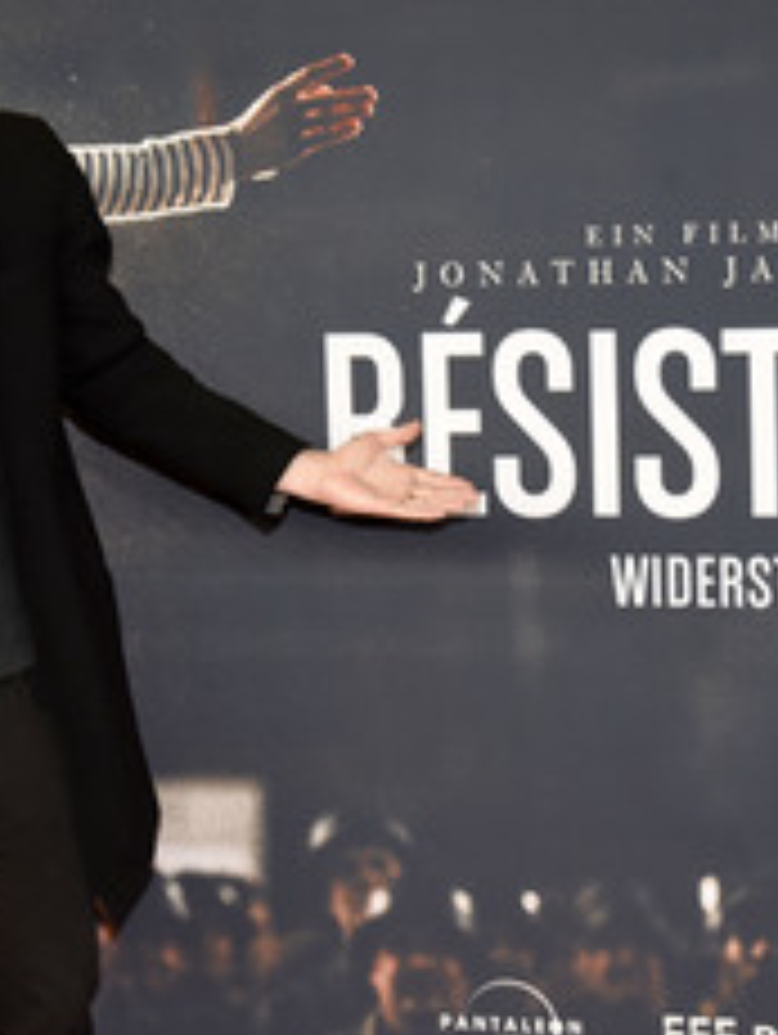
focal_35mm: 94
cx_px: 299
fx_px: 2812
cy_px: 436
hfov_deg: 15.7
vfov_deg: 20.8
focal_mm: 50
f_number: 6.3
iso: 2000
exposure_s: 1/125
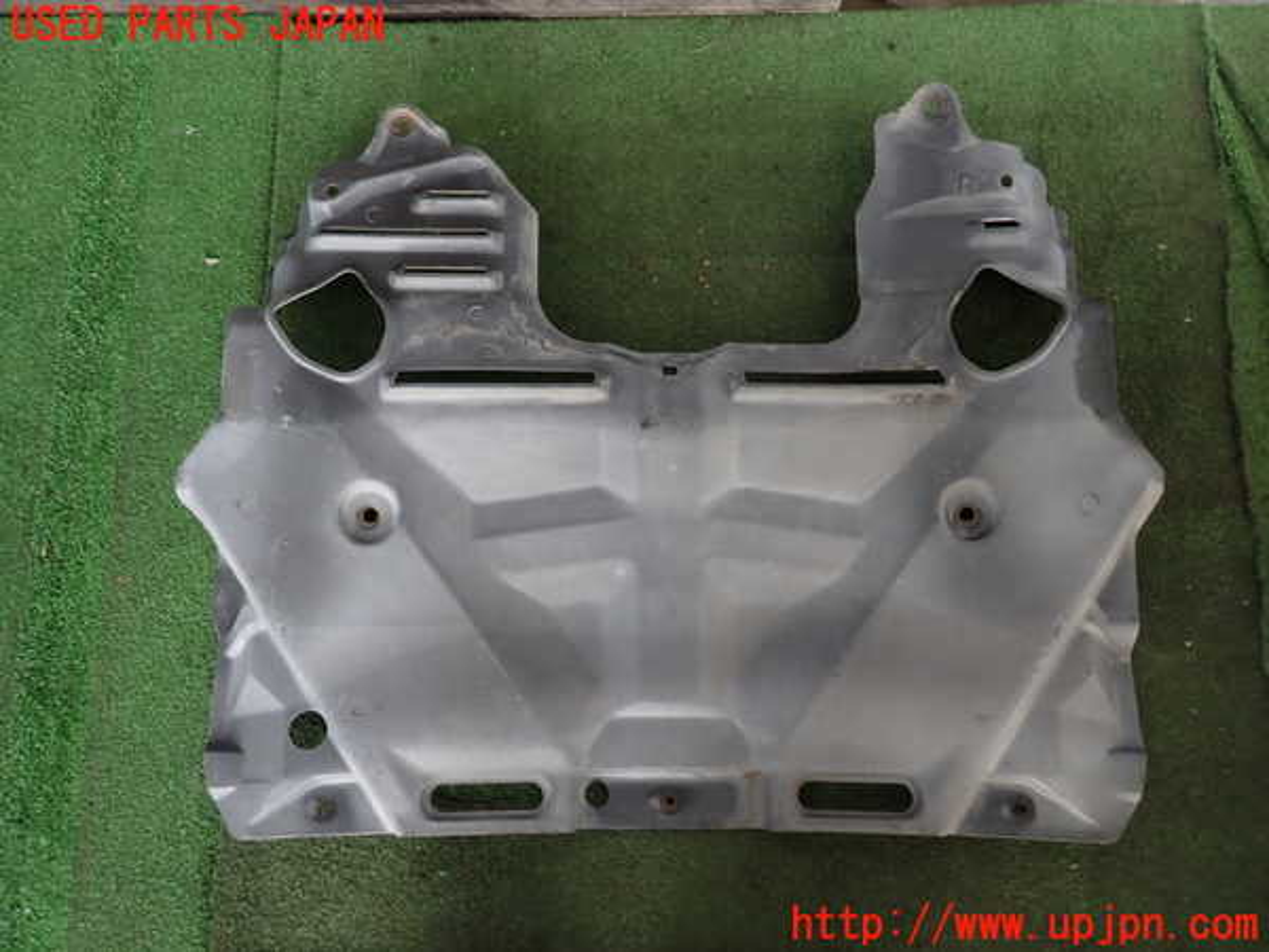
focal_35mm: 25
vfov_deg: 54.9
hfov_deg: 69.4
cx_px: 634
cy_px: 476
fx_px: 916
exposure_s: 1/60
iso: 100
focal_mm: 4.5
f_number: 2
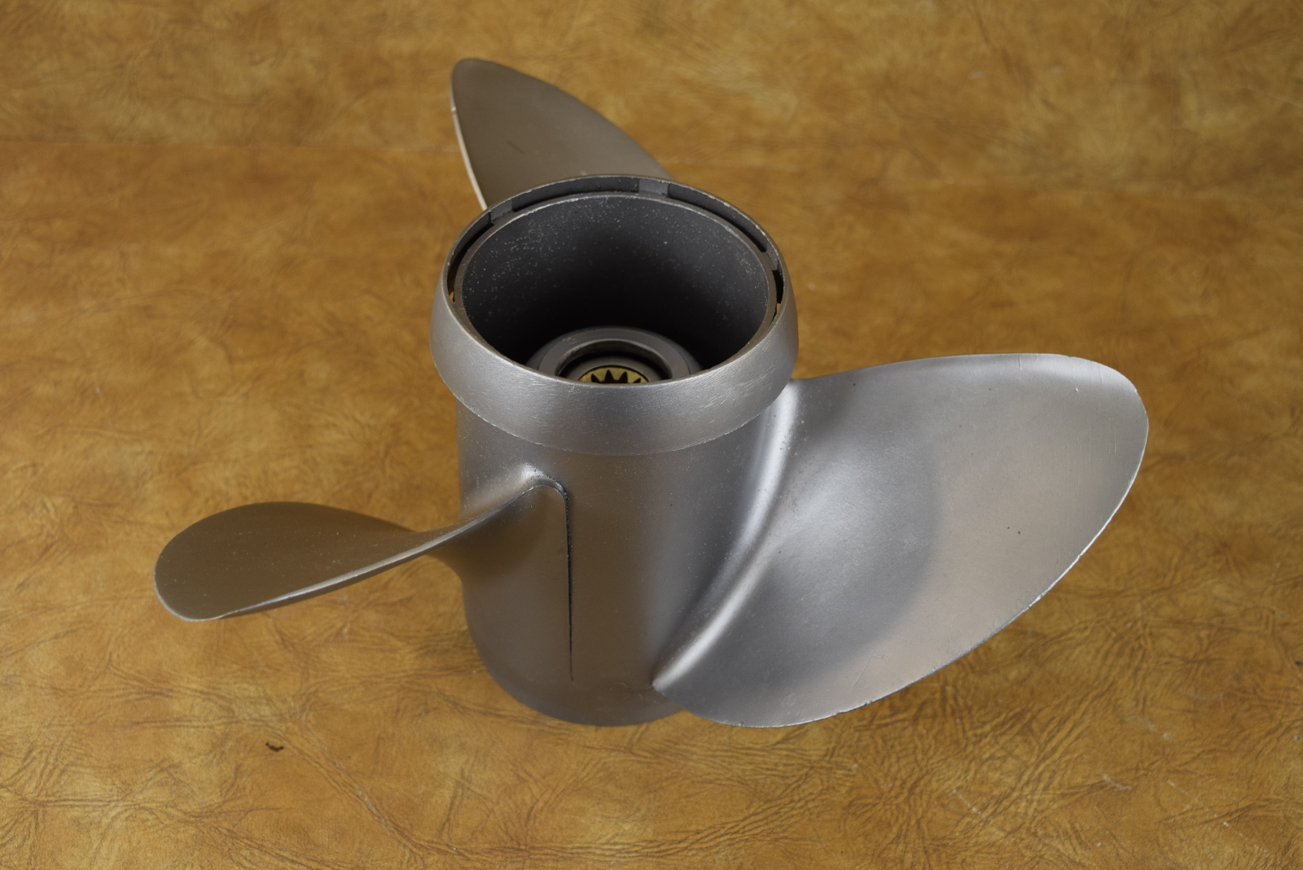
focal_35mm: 52
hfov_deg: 37.8
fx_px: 1901
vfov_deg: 25.8
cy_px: 435
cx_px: 652
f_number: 6.3
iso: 400
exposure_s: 1/125
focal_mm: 35
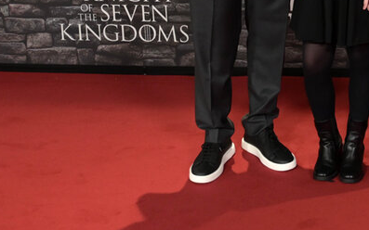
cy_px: -54
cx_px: 360
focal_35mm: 105
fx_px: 1056
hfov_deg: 19.3
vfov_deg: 12.2
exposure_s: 1/400
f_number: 2.8
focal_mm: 40
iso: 2000
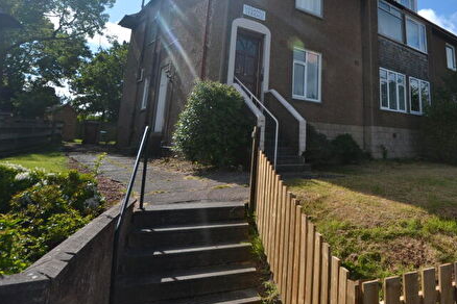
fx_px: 305
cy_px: 77
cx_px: 342
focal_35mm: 24
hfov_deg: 69.0
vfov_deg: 50.9
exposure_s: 1/250
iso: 100
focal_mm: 10
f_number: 8
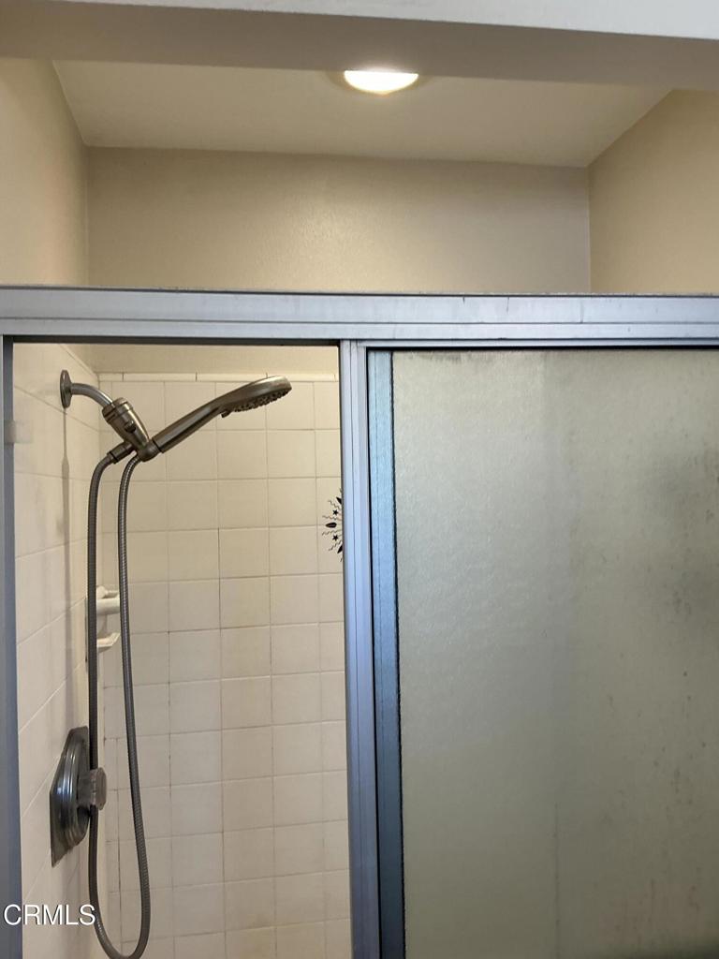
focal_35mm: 28
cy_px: 480
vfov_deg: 63.4
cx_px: 360
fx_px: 775
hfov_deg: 49.7
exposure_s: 1/60
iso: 50
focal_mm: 3
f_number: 1.8
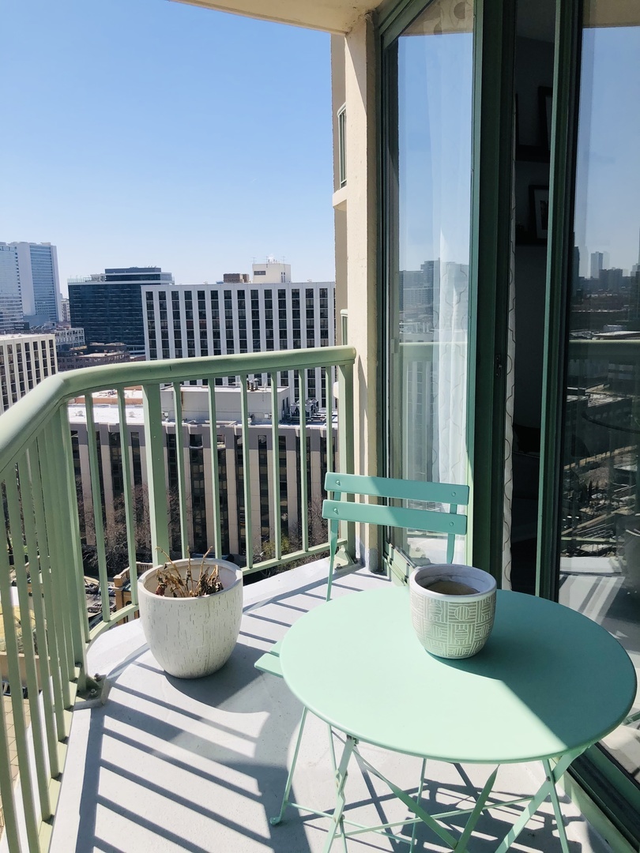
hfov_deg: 49.7
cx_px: 320
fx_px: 690
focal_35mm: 28
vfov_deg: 63.4
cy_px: 426
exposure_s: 1/2114
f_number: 1.8
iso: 20
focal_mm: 3.99
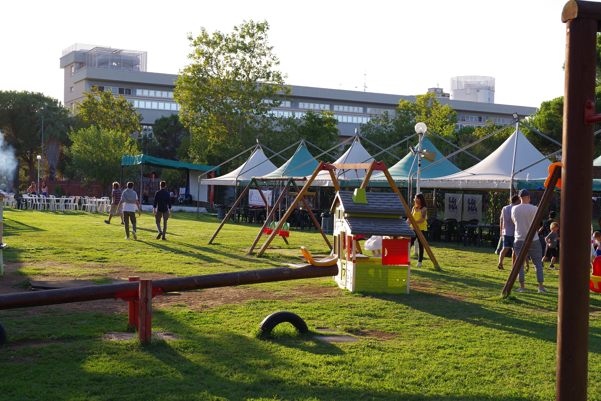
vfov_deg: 27.0
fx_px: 835
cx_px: 300
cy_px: 200
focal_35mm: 50
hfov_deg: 39.6
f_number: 8
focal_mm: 50
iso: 100
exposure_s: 1/60
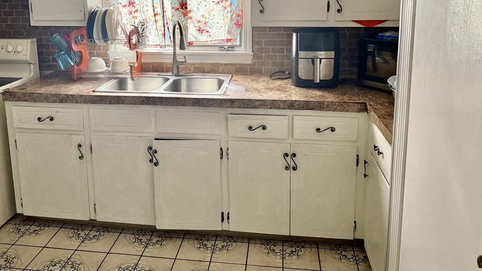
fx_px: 409
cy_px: 56
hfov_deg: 60.8
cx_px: 211
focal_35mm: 32
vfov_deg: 35.5
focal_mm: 6.76
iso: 200
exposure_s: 1/122
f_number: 1.78
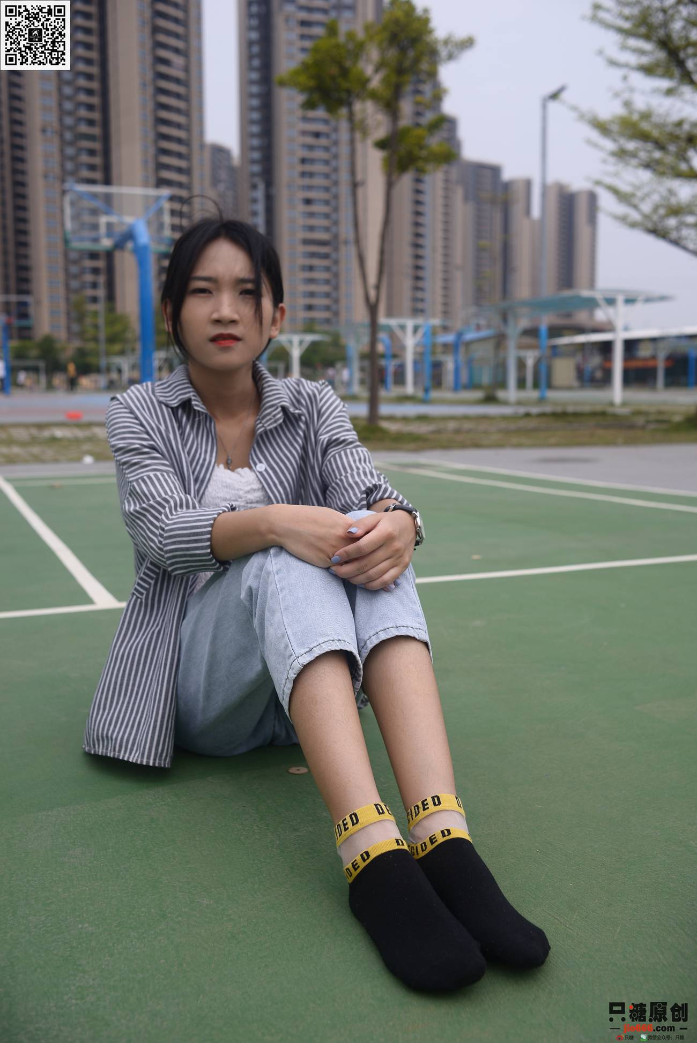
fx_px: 1015
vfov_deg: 54.4
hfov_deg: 37.9
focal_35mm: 35
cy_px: 522
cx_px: 348
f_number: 5.6
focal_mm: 35
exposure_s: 1/800
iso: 100
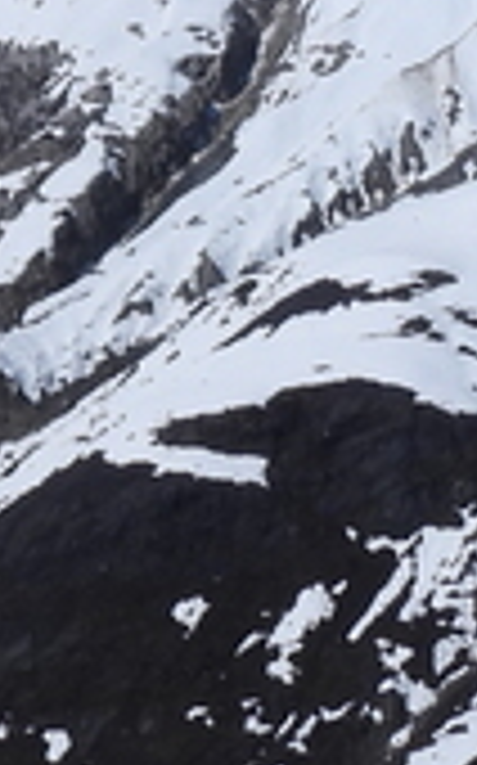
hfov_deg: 4.1
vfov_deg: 6.5
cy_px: -266
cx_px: -117
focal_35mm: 319
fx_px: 6646
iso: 100
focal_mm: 7.1
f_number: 5.6
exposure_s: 1/1600
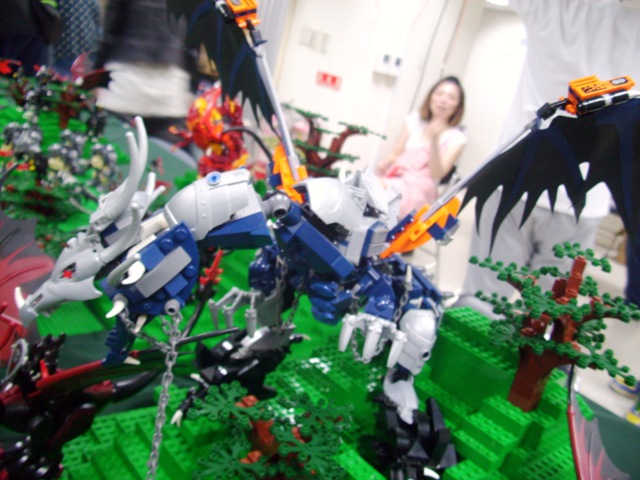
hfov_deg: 56.8
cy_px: 240
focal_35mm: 32
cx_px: 320
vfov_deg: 44.2
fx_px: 592
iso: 160
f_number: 2.9
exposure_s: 1/10
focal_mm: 5.7
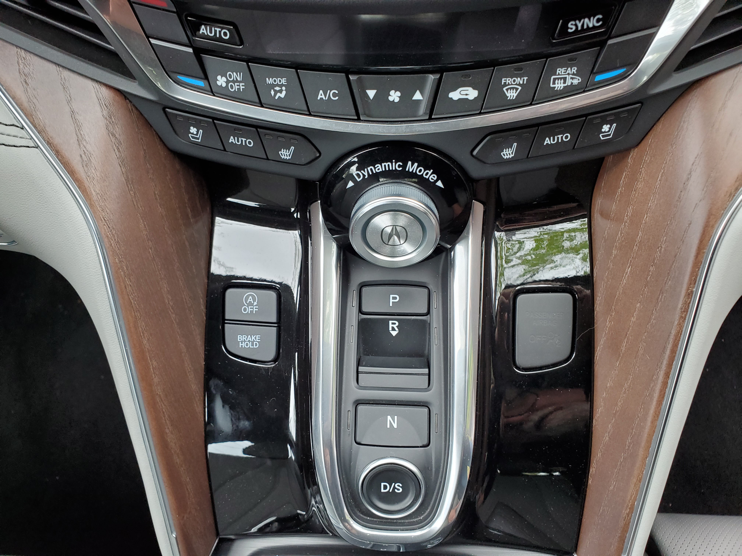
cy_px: 278
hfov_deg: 67.3
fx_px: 557
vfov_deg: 53.1
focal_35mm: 26
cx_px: 371
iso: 160
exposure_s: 1/100
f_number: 2.4
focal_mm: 4.3
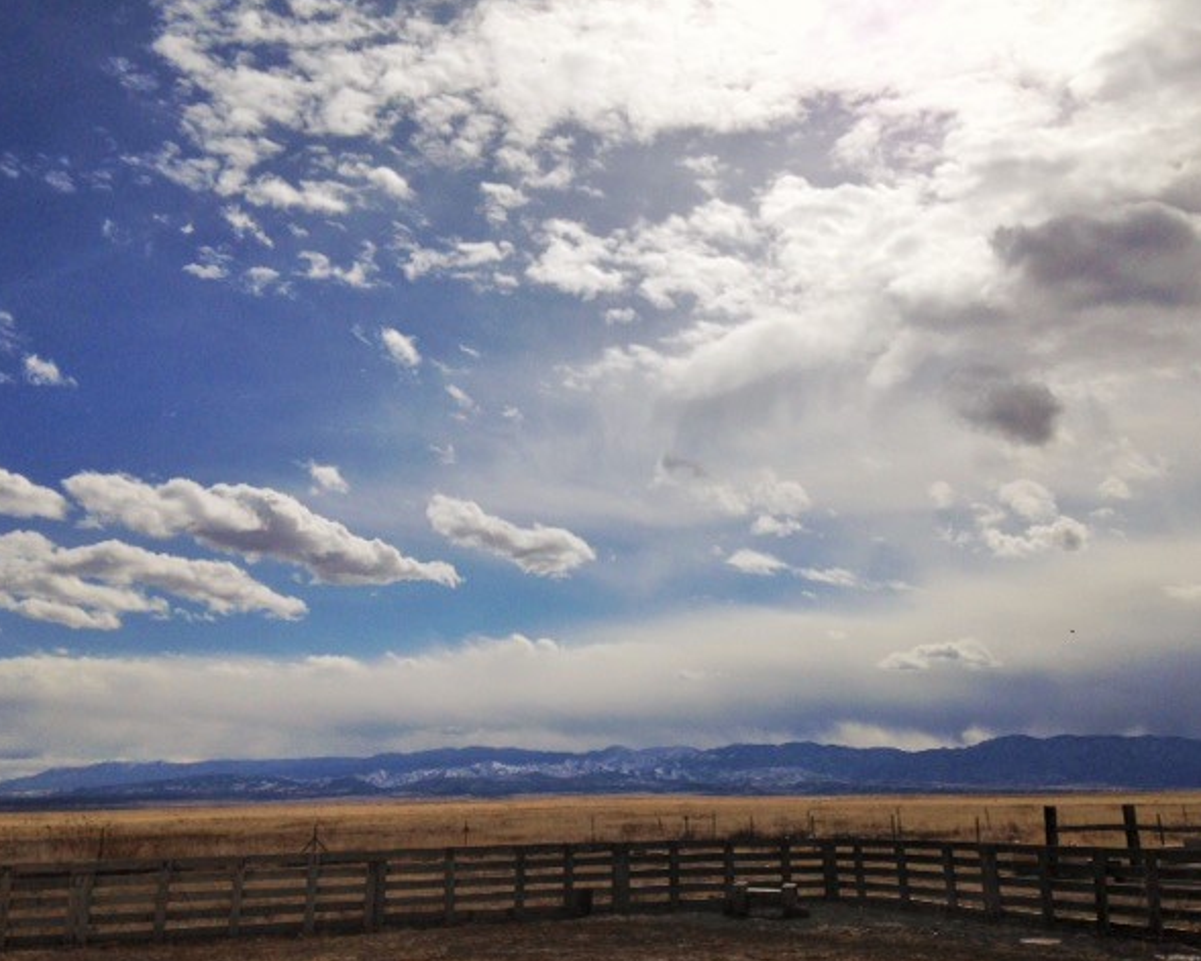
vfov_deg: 42.2
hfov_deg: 51.5
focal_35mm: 35
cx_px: 606
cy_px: 482
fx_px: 1244
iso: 50
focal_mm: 4.12
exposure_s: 1/10870
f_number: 2.4
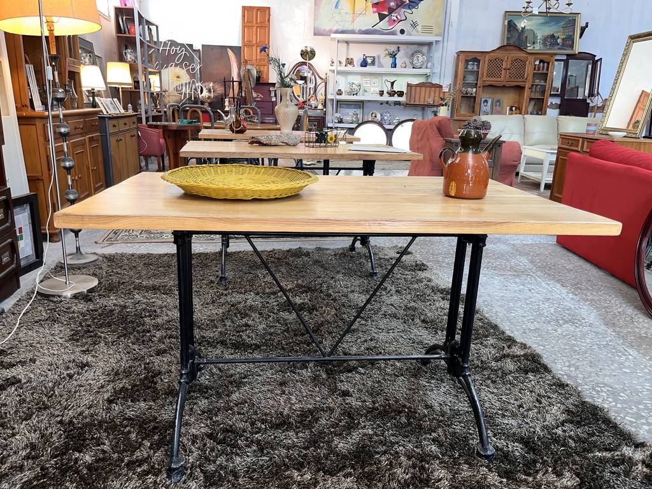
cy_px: 244
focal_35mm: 26
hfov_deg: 67.3
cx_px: 326
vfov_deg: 53.1
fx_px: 490
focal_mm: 5.1
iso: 40
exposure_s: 1/25
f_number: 1.6
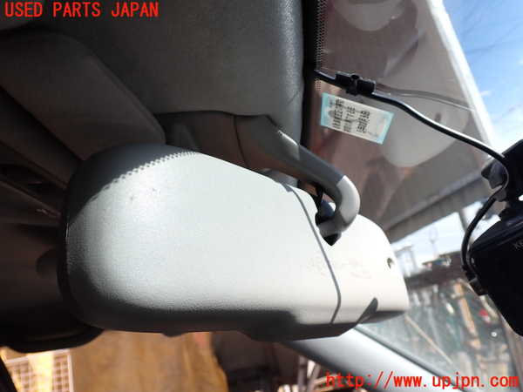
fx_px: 453
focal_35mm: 30
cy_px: 196
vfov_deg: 46.8
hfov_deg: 60.0
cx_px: 262
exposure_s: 1/400
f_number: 3.2
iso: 100
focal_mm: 5.4
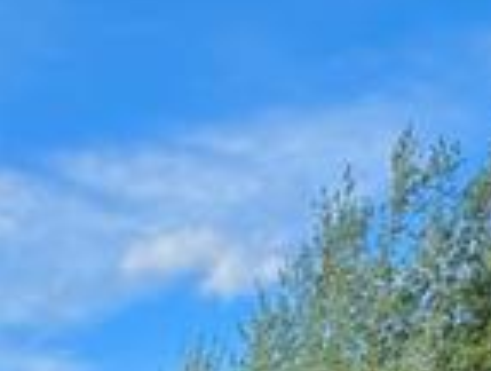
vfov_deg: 13.4
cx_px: -117
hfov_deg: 18.4
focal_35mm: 100
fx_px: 1422
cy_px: 653
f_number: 2.2
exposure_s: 1/1395
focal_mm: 2.22
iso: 40
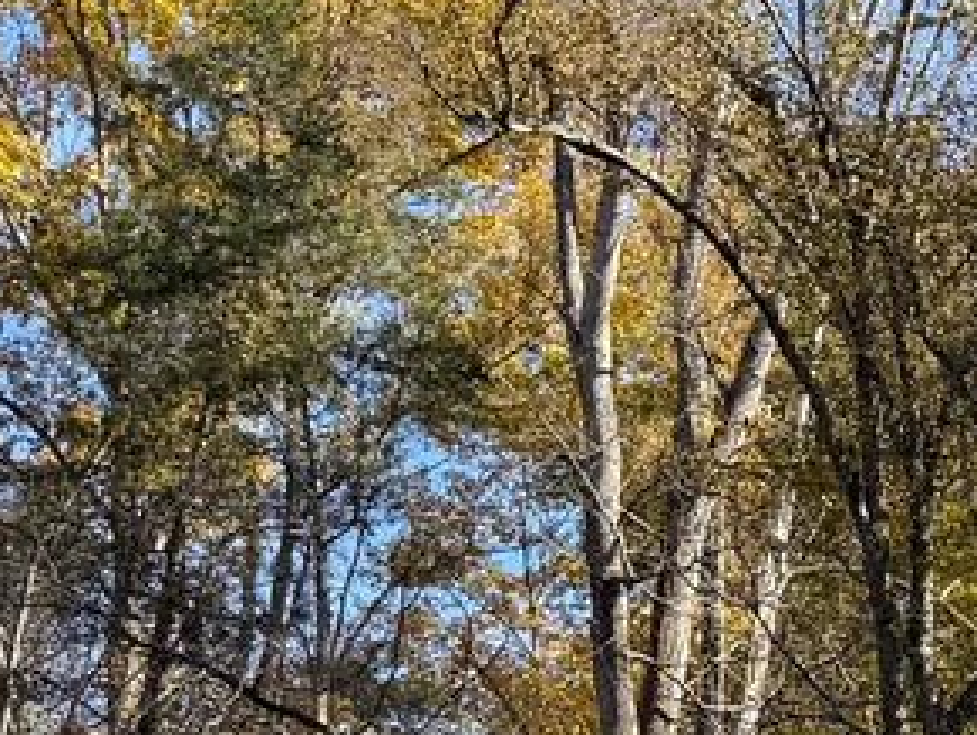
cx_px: 2240
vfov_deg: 11.8
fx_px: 3361
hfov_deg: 13.1
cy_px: 1180
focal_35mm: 119
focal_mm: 6.76
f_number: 1.78
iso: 80
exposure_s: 1/2611
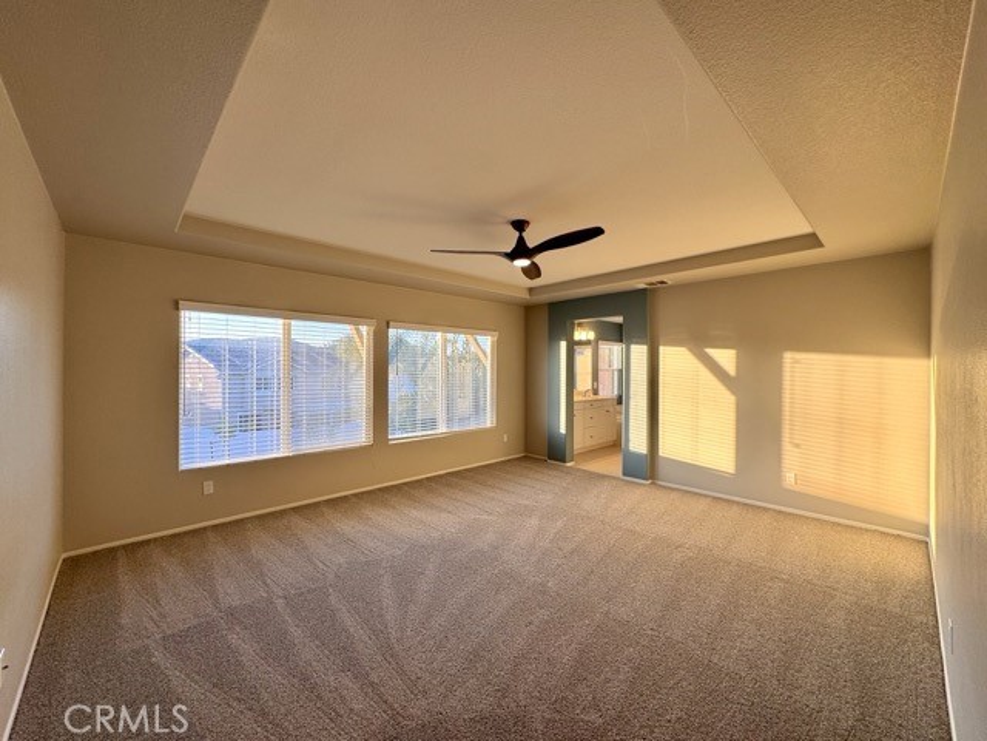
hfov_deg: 102.1
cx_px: 494
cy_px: 370
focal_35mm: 14
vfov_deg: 85.7
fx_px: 399
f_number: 2.2
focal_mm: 2.22
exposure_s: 1/120
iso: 64
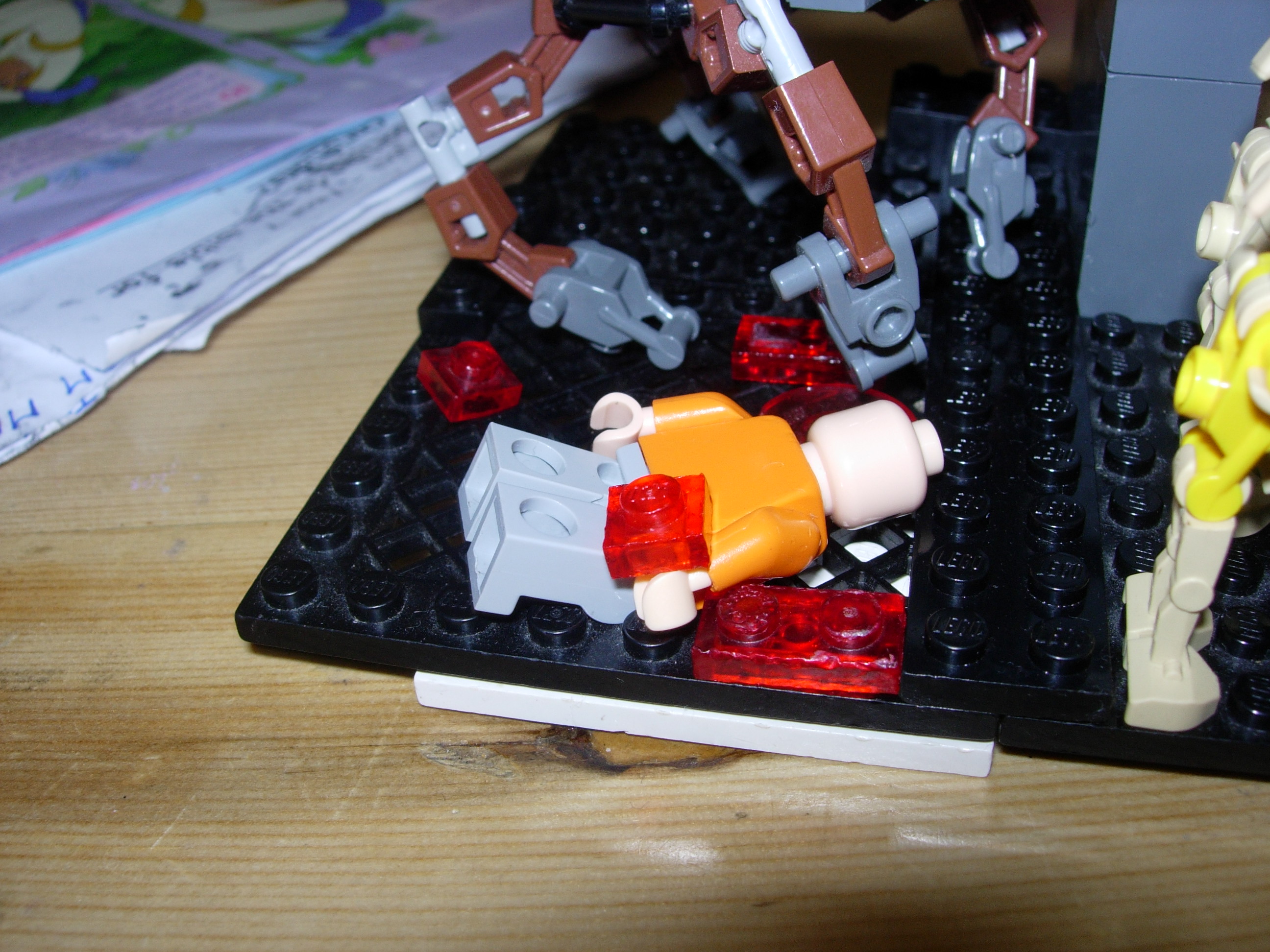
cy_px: 476
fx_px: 1394
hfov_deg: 49.0
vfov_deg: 37.7
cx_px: 635
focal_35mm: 38
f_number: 4.8
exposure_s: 1/64
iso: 79
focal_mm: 7.8
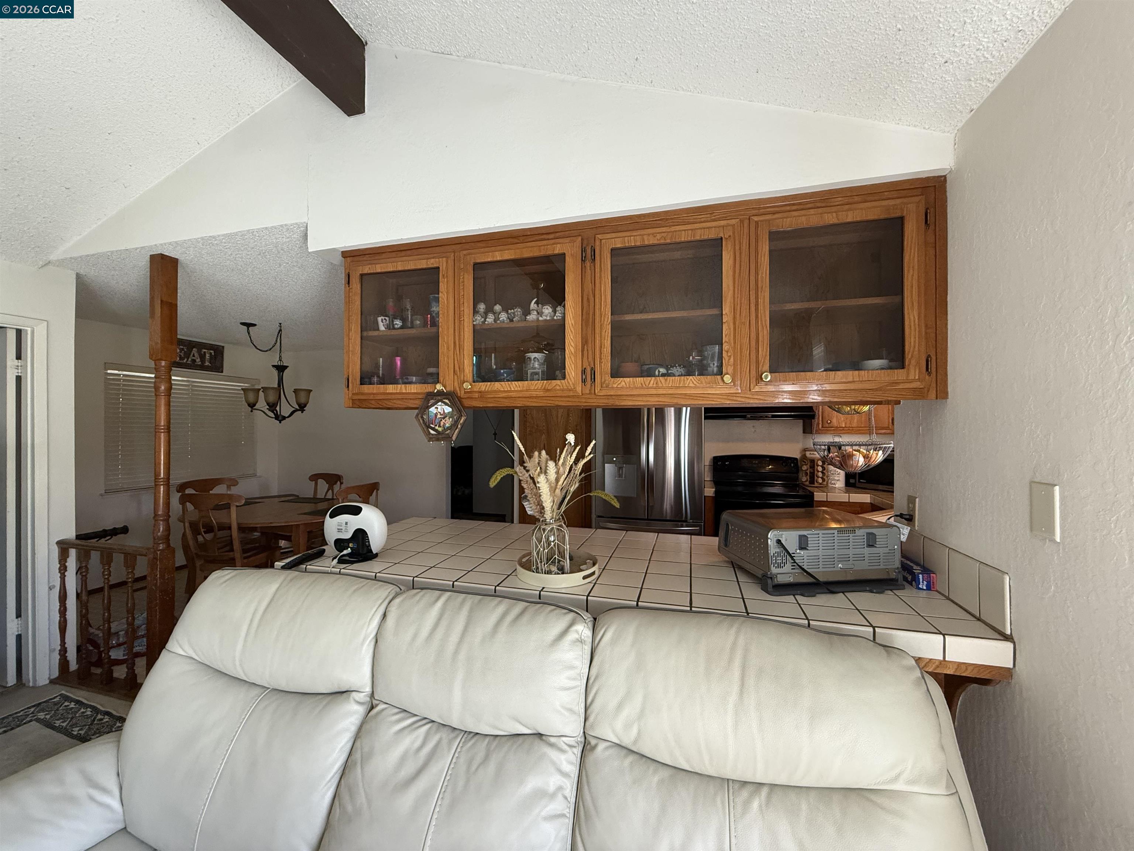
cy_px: 426
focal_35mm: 14
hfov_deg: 102.1
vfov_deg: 85.7
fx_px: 459
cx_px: 567
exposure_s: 1/63
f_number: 2.2
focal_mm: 2.22
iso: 400
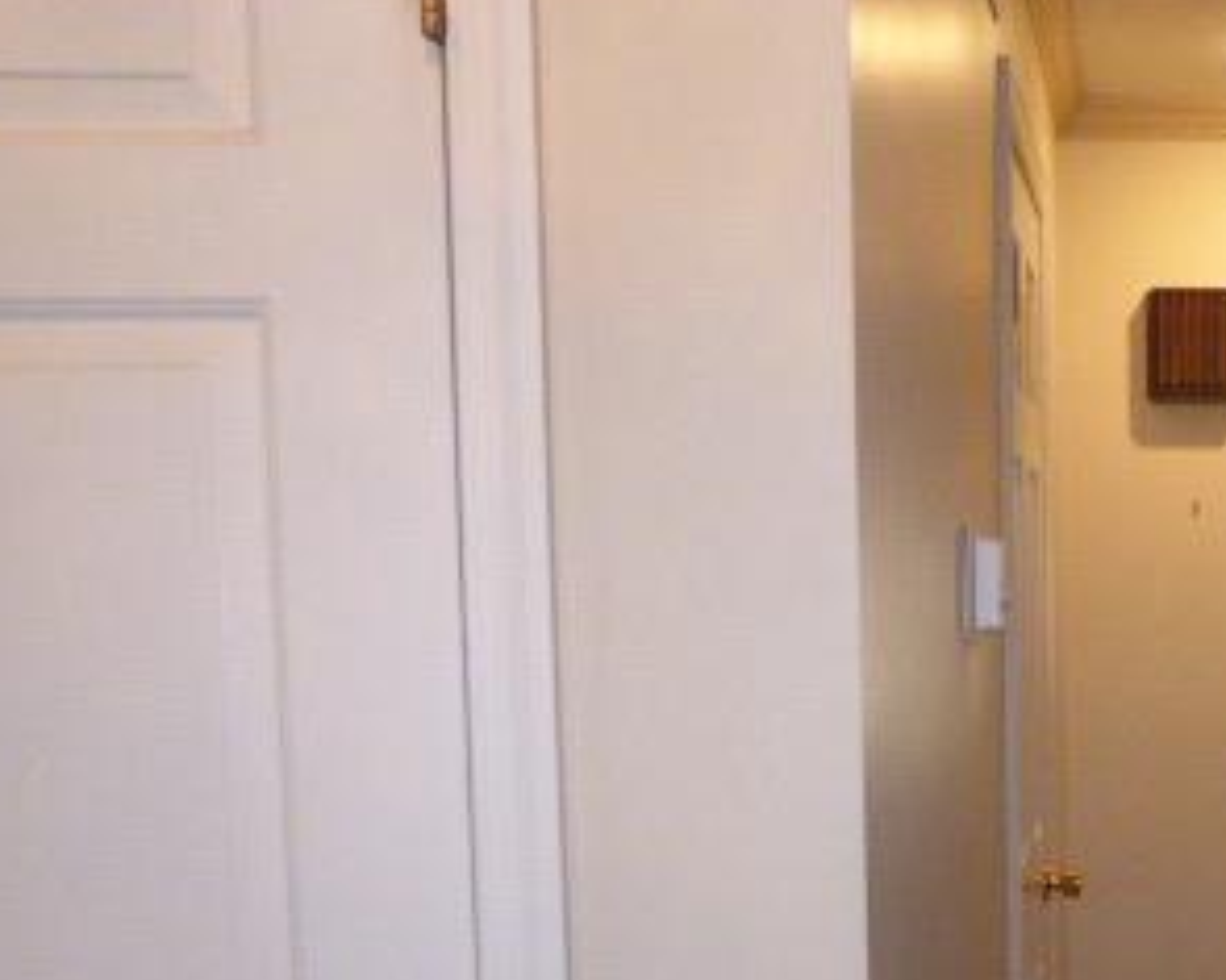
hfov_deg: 32.9
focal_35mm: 51
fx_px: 1850
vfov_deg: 29.2
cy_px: 746
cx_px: 1289
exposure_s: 1/60
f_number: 3.3
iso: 800
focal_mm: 4.3
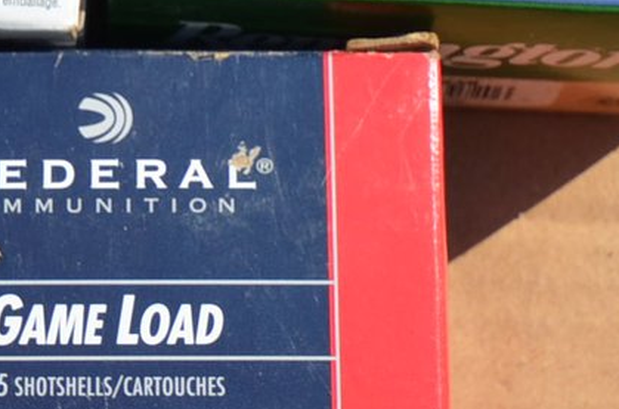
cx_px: 100
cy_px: 52
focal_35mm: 135
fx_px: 2315
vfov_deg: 10.1
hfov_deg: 15.1
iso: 100
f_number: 8
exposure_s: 1/250
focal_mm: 22
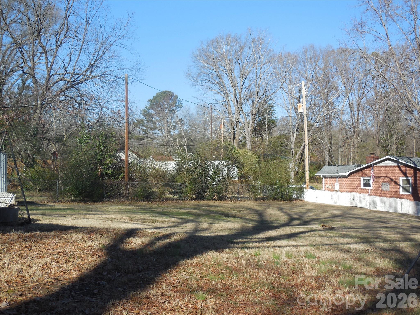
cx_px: 210
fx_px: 558
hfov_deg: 41.2
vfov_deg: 31.5
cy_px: 158
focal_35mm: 46
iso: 125
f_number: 3.8
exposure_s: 1/800
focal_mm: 8.2
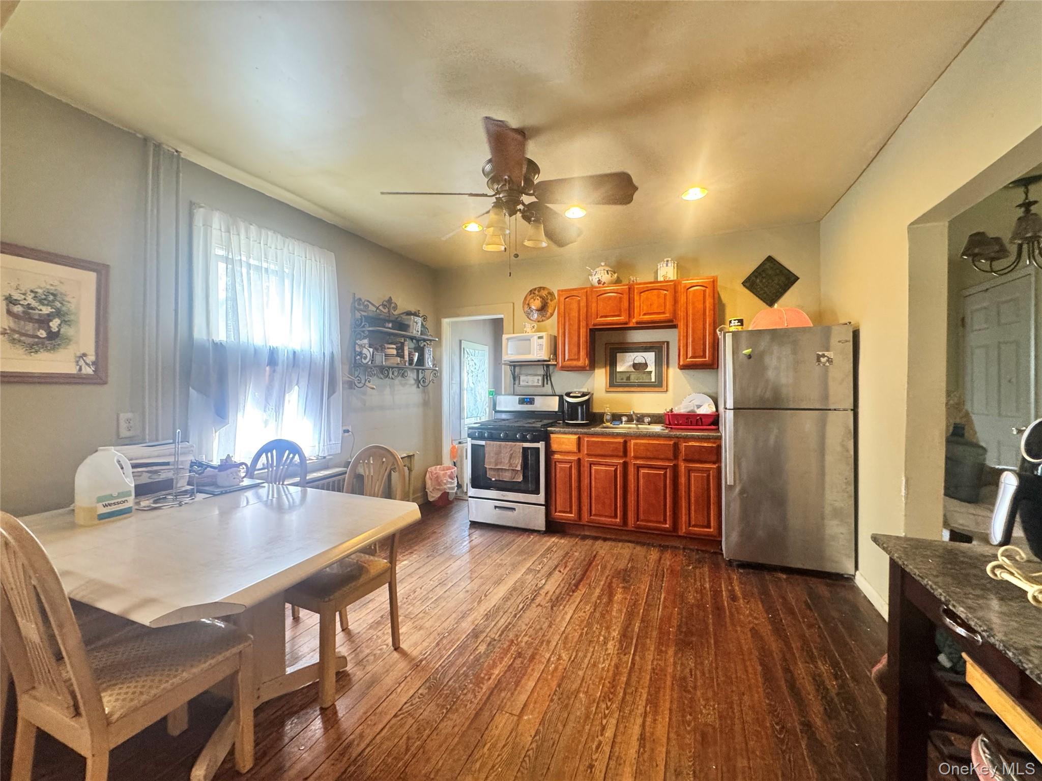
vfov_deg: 85.7
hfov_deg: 102.1
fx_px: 421
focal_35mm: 14
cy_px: 390
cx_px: 521
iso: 320
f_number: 2.2
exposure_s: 1/60
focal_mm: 2.22
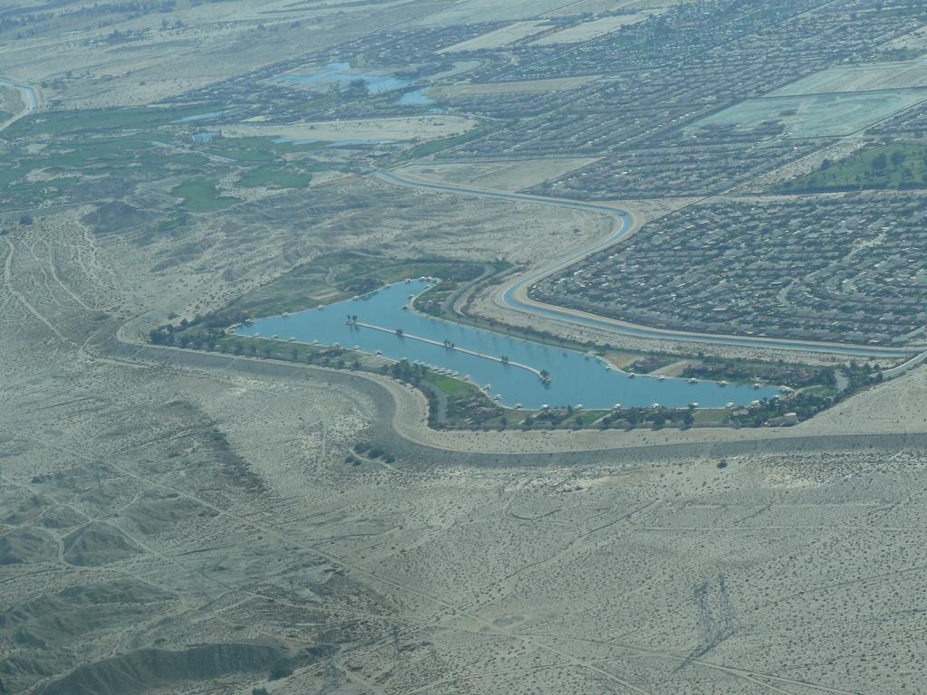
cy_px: 348
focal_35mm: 130
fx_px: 3481
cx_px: 464
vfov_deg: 11.4
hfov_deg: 15.2
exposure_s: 1/400
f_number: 5.6
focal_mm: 21.6
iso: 100
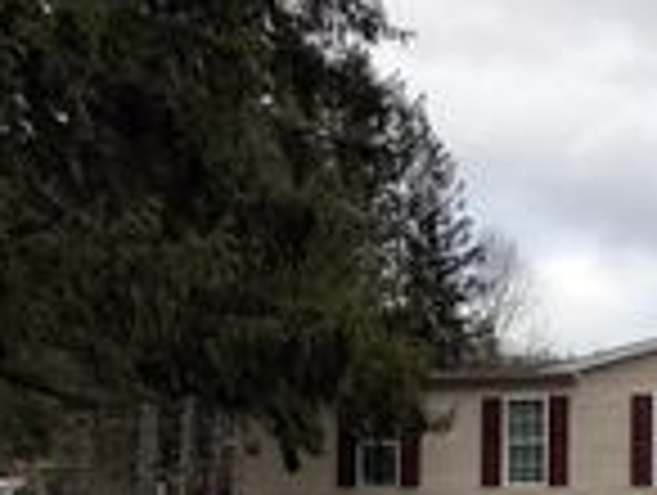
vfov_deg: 33.0
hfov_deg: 37.0
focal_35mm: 41
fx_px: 779
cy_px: 466
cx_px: 752
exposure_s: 1/760
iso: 57
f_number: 1.7
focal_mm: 2.02
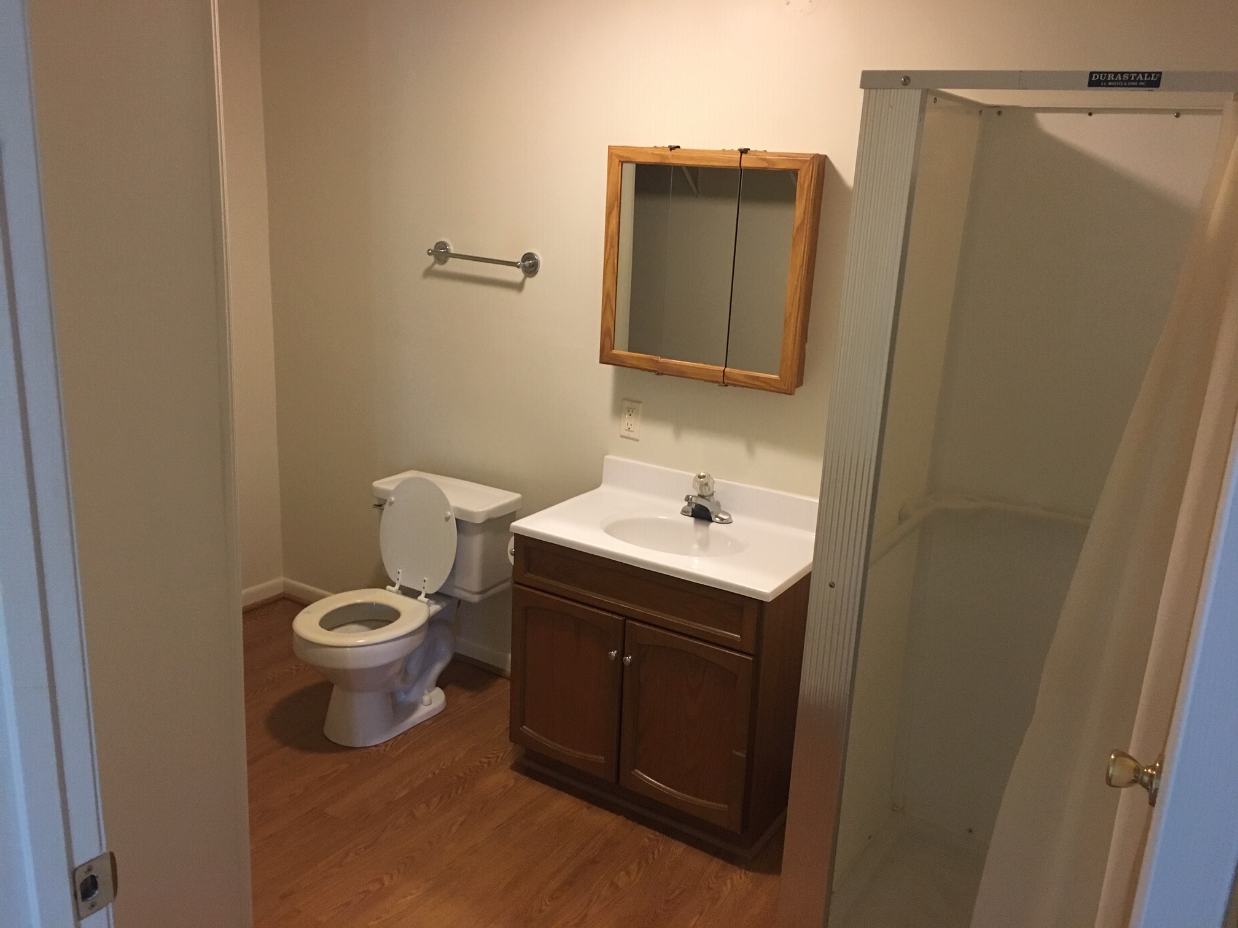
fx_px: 1037
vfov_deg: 48.2
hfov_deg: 61.7
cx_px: 619
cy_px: 464
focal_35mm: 29
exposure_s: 1/30
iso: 200
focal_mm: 4.15
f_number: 2.2
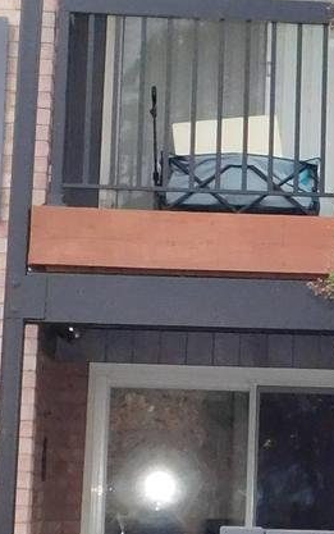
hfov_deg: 8.3
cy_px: 102
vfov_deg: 13.3
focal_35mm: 156
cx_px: 454
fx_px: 2270
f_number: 3.2
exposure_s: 1/30
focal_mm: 5.3
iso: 280
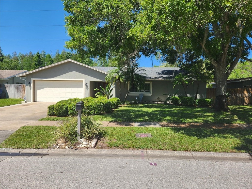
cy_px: 94
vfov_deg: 58.9
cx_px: 126
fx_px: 167
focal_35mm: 23
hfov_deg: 73.9
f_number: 1.8
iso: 20
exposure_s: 1/1272
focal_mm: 5.4
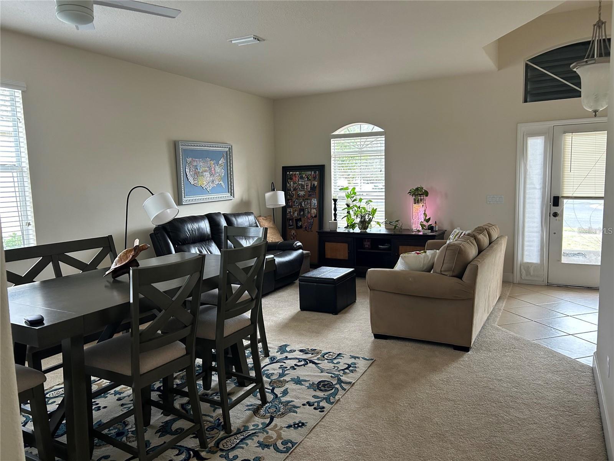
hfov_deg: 67.3
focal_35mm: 26
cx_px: 307
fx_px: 461
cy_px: 230
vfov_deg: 53.1
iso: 200
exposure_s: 1/60
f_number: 1.5
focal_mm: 5.7
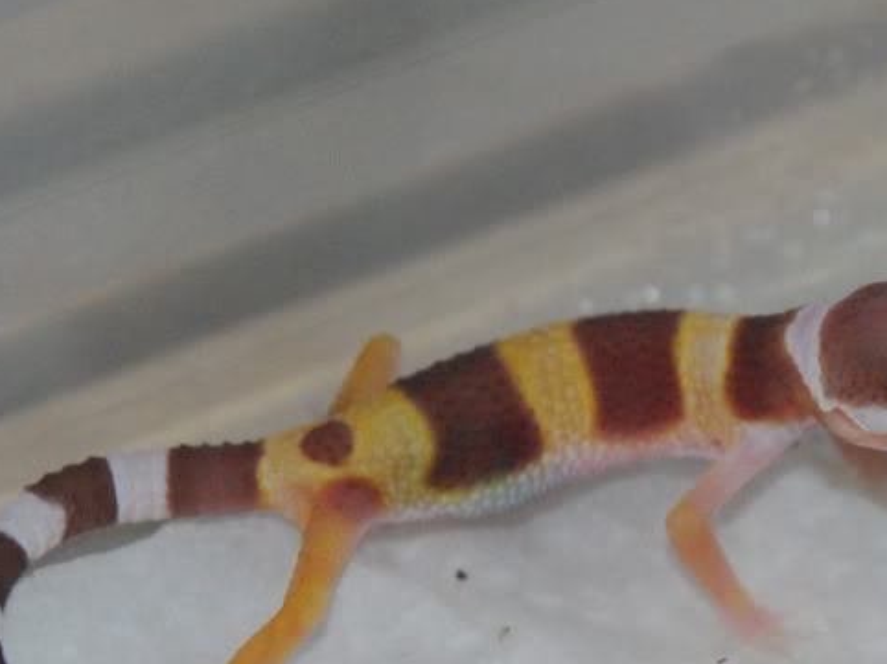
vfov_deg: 3.6
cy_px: 354
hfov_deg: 4.8
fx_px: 10604
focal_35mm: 414
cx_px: 901
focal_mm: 135
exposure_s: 1/125
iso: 1600
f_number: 8
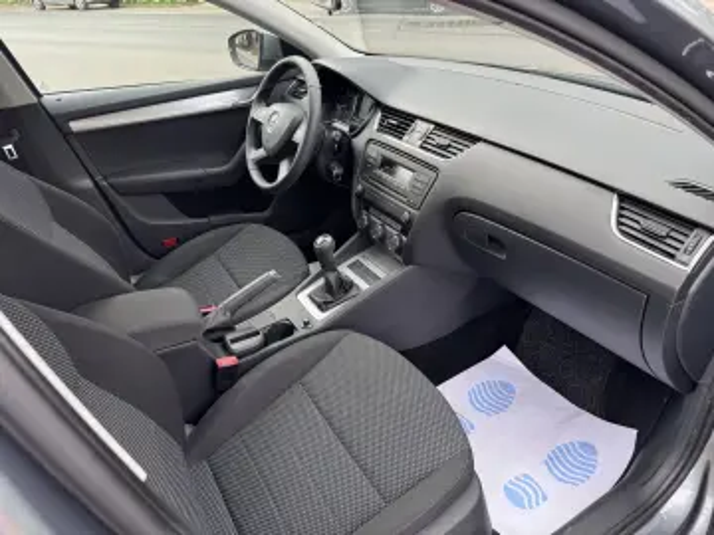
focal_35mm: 24
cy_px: 268
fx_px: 495
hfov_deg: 71.6
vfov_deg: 56.8
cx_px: 357
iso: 80
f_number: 1.78
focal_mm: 6.76
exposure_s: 1/283
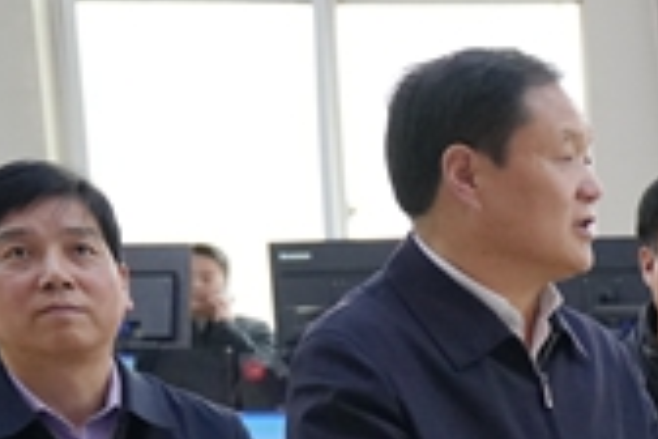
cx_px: 1058
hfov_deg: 16.1
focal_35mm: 114
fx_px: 2084
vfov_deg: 11.3
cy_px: 753
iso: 4000
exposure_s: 1/160
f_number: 4
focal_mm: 32
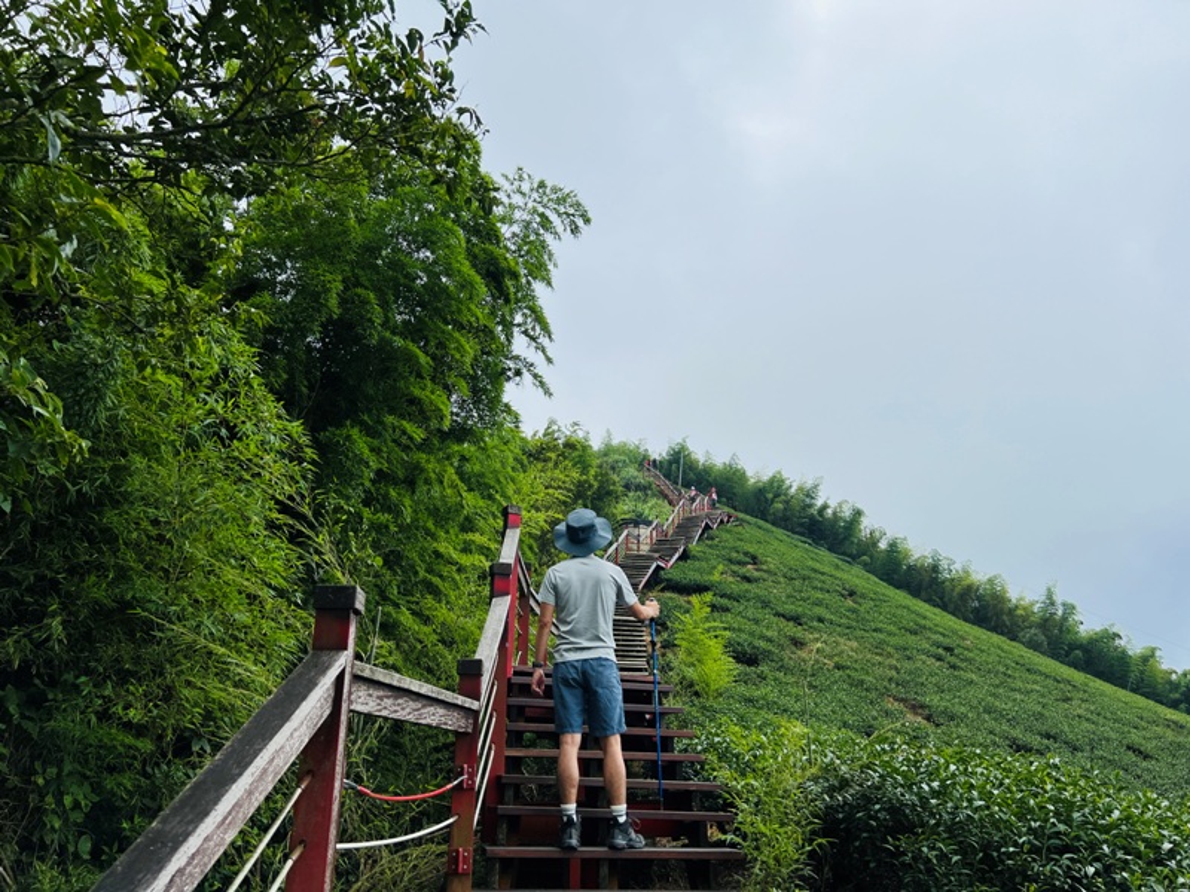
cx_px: 595
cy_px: 446
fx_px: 894
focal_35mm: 26
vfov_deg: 53.1
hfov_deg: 67.3
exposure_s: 1/9434
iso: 50
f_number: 1.5
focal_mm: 5.7
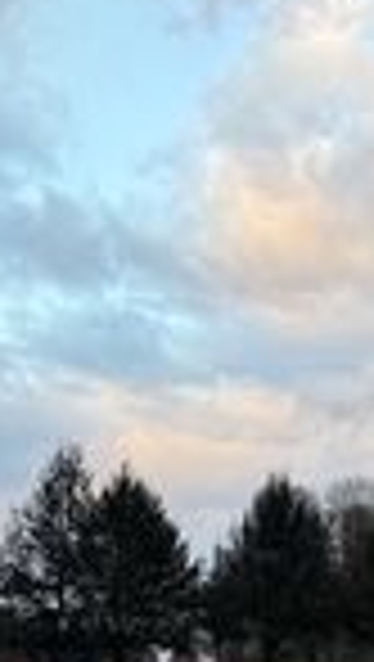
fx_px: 1565
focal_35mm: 89
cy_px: 705
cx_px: 360
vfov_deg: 22.7
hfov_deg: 13.5
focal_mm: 6.76
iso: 125
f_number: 1.78
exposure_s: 1/213
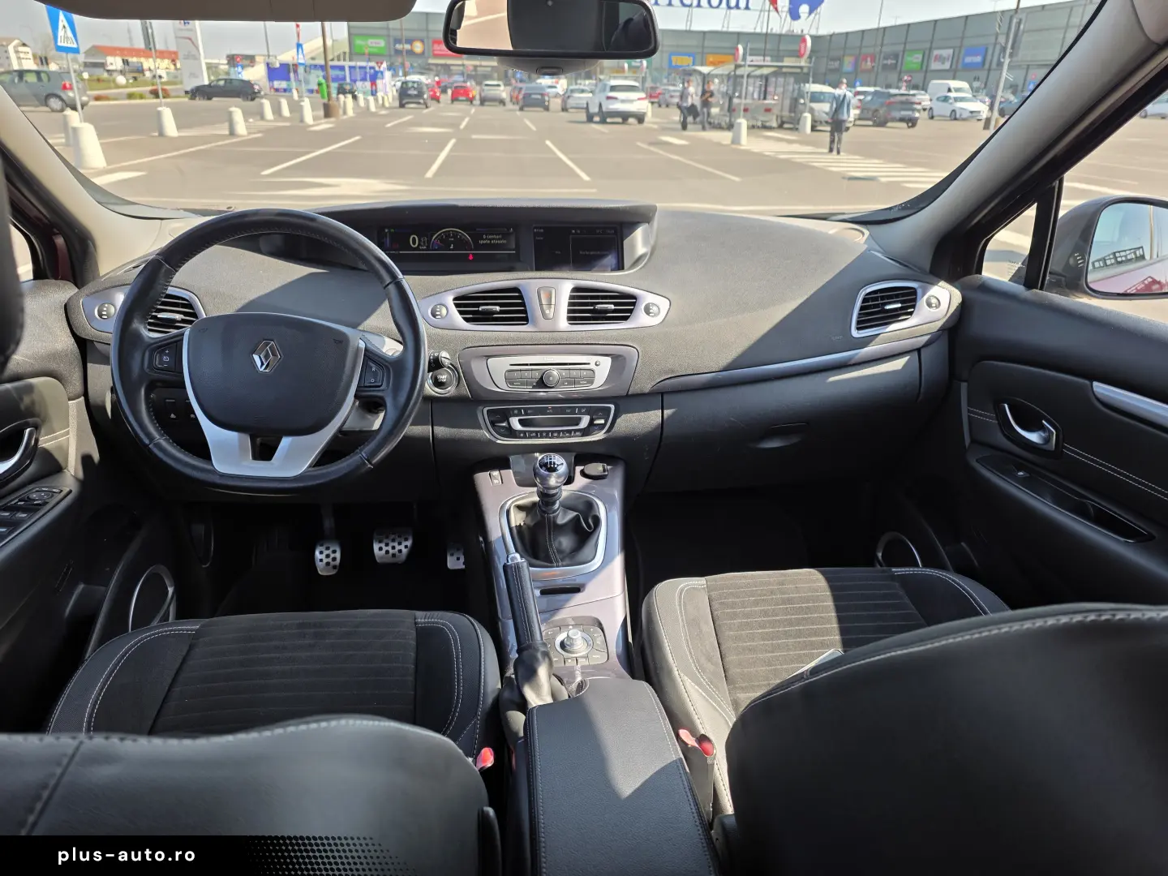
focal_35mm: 23
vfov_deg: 58.9
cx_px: 584
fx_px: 776
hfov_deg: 73.9
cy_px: 438
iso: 32
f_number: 1.7
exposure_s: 1/359
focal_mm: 6.25
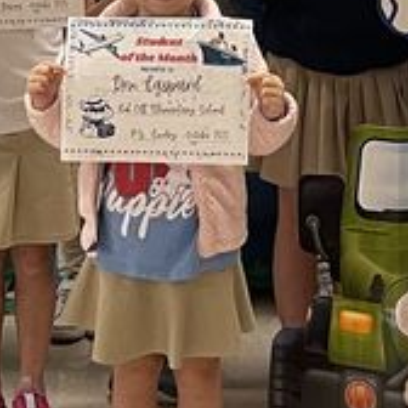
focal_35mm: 135
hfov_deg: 12.8
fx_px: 1800
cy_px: -155
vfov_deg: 12.4
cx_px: 379
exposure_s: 1/60
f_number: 1.6
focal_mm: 5.1
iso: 160
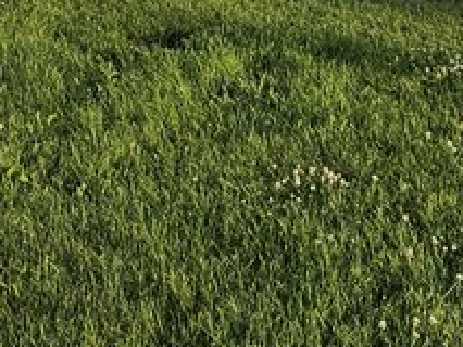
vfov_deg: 12.2
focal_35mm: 108
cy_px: -336
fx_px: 1445
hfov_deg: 18.1
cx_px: 130
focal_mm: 5.4
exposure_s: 1/1410
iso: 32
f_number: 1.8
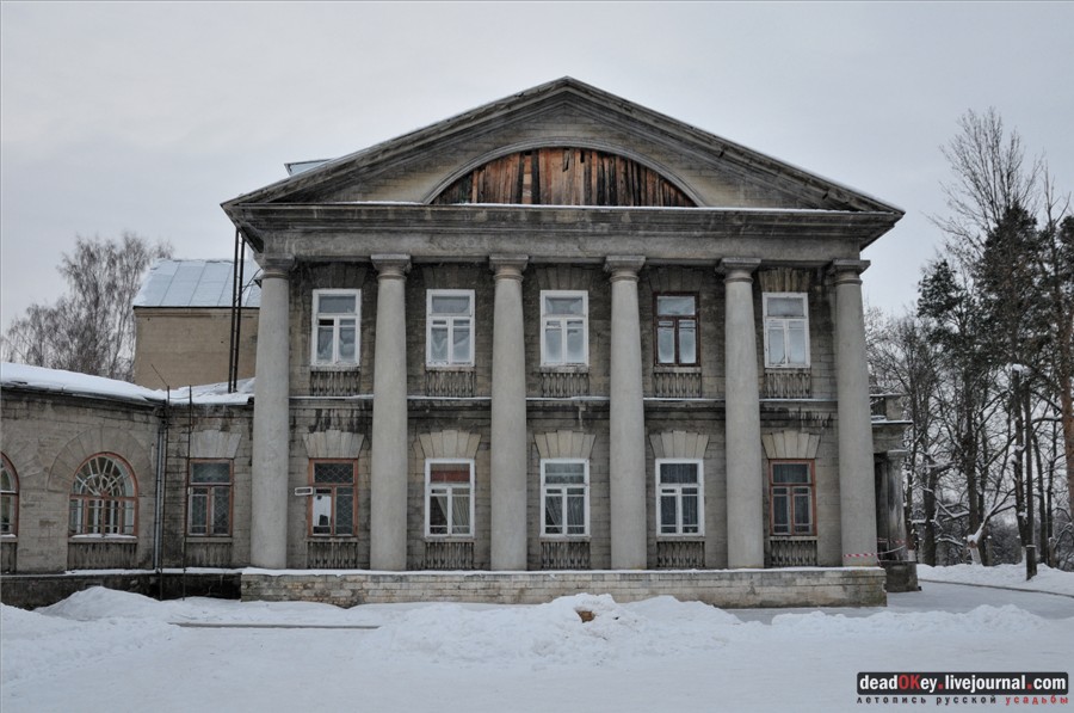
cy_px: 356
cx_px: 537
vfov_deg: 36.8
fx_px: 1072
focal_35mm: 36
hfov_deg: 53.2
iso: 320
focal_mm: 24
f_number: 9
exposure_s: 1/200
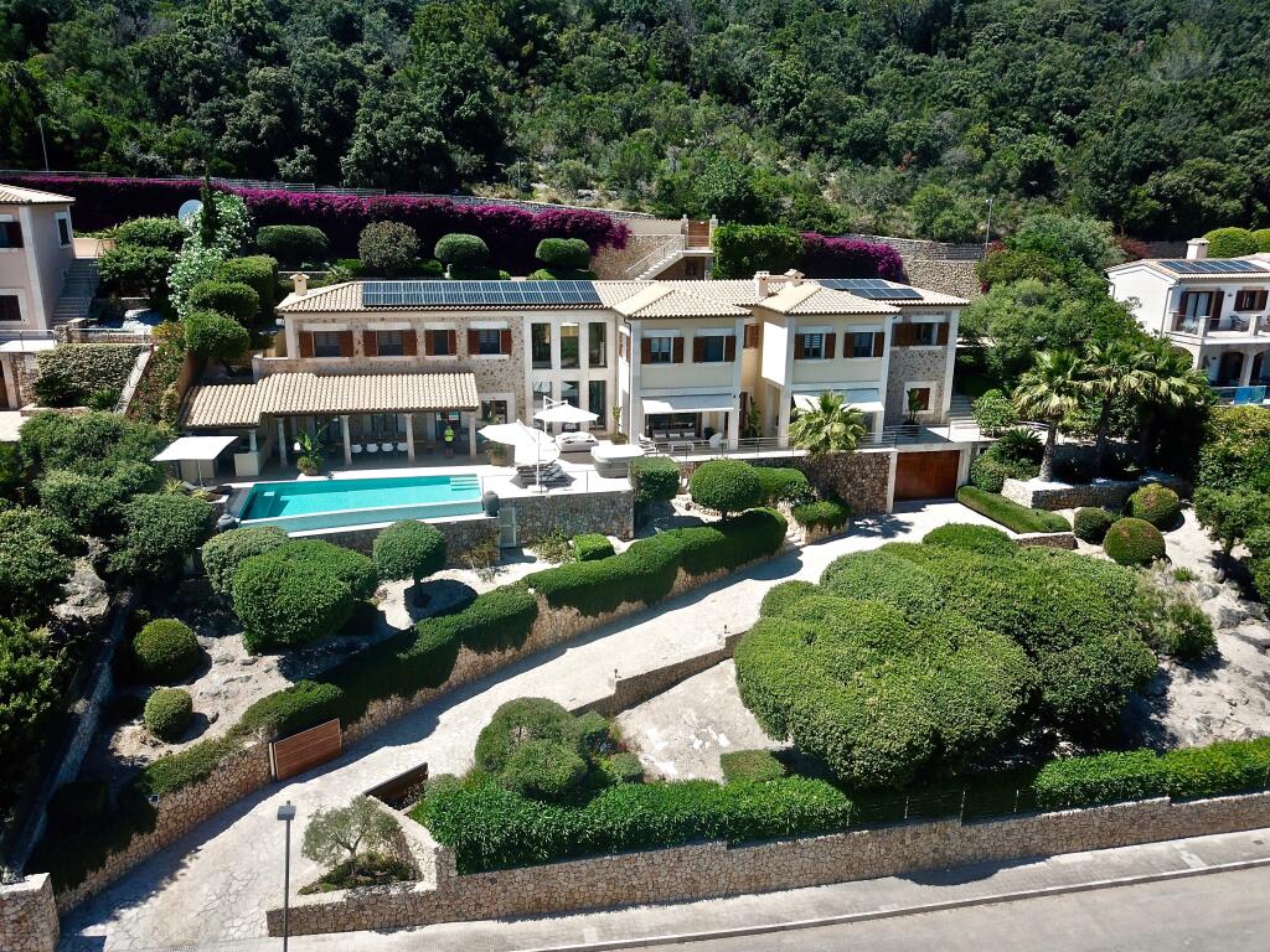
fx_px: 954
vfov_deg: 53.1
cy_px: 476
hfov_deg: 67.3
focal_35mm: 26
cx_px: 635
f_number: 2.2
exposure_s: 1/1009
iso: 100
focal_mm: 4.73
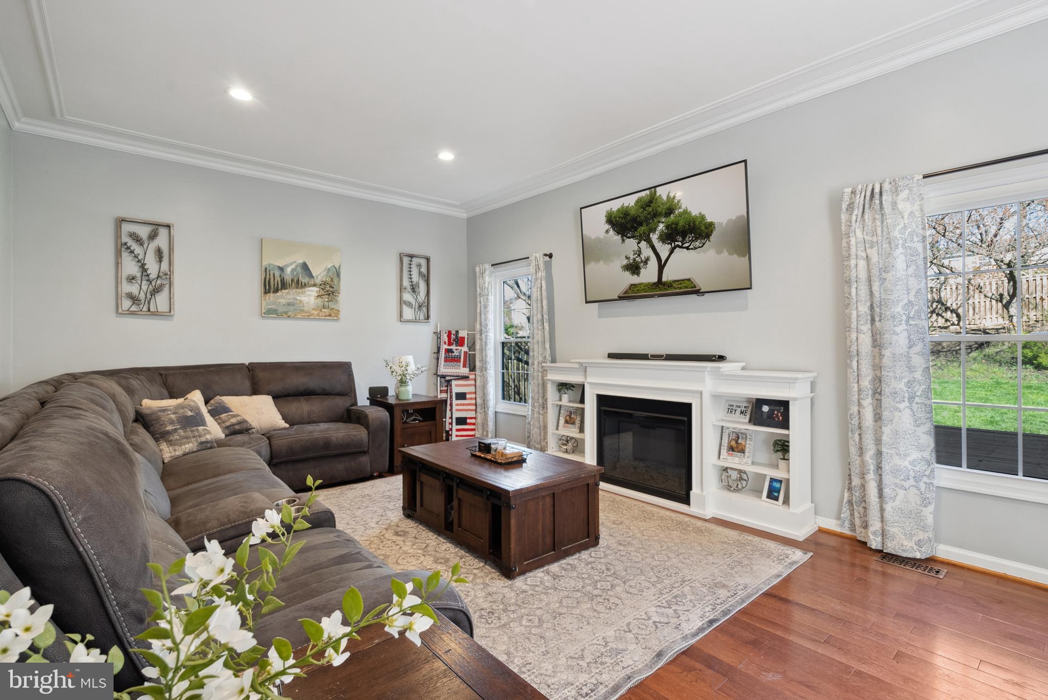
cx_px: 524
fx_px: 466
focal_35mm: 16
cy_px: 350
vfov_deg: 73.8
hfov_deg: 96.7
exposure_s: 1/13
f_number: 8
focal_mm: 16
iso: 640
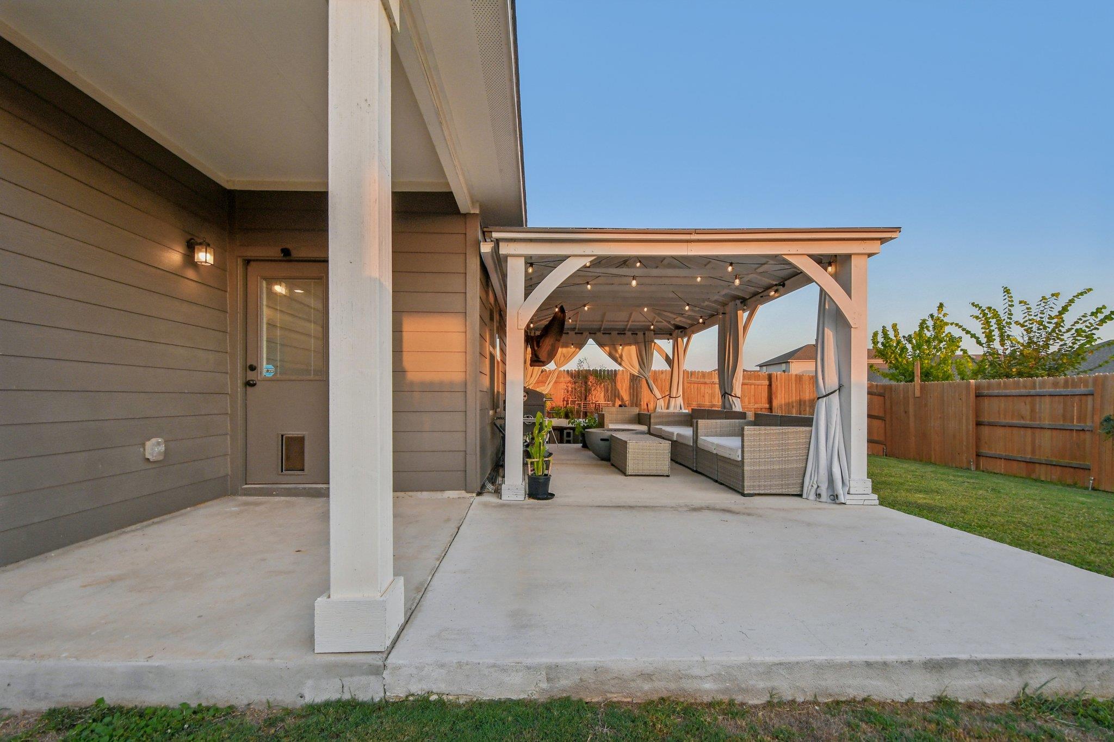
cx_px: 557
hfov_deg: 100.4
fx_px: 464
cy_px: 371
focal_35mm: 15
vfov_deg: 77.3
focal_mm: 10
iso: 400
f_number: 8
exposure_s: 1/160
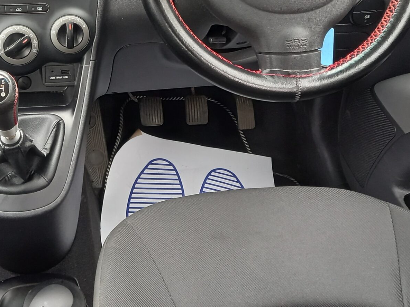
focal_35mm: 54
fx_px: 640
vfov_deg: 26.2
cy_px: 32
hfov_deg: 34.9
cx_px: 115
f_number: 2
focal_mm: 4.6
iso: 125
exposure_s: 1/60
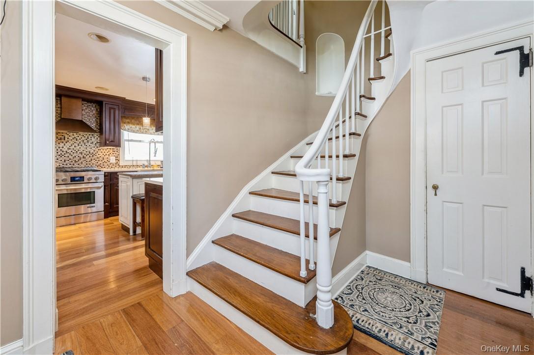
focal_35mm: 14
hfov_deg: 104.3
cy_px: 178
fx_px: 208
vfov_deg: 81.1
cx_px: 267
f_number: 11
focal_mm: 14
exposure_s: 1/1.67
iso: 200
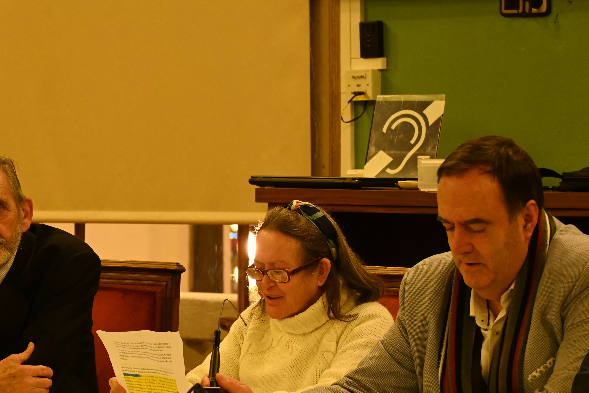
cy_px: 285
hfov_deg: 13.3
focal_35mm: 155
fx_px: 2531
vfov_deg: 8.9
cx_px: 248
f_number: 4.8
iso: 3200
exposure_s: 1/40
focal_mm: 71
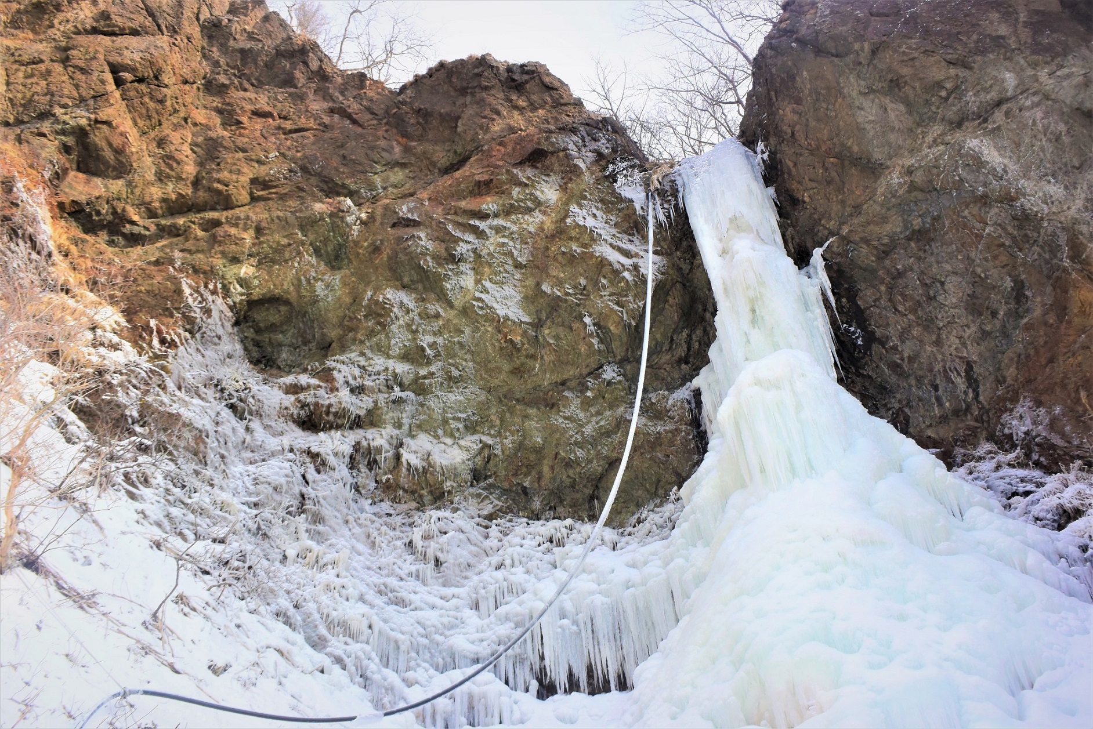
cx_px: 546
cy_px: 364
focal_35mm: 27
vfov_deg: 48.0
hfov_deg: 67.4
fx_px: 820
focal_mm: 10
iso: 160
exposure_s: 1/500
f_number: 4.5
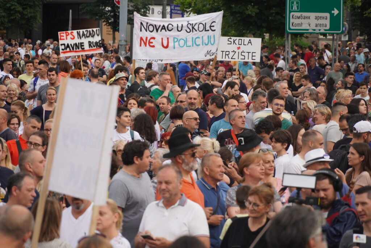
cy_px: 124
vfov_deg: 6.8
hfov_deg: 10.2
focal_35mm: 202
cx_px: 186
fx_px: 2088
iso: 250
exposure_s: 1/320
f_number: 5.6
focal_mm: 135
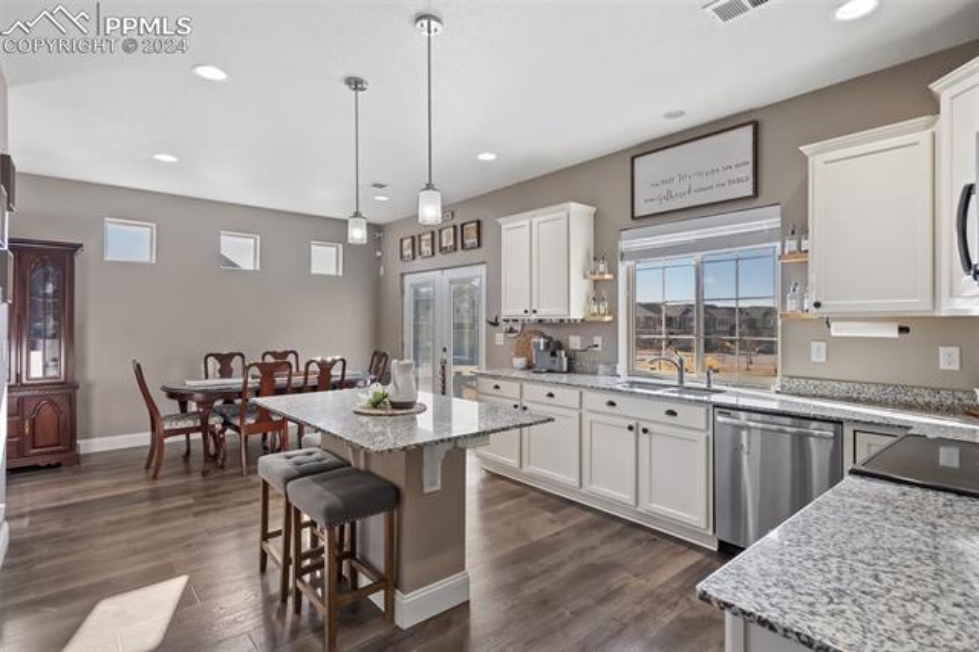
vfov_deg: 70.4
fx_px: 462
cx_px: 490
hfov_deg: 93.3
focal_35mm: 17
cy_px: 326
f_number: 7.1
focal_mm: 17
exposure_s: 1/100
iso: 2000
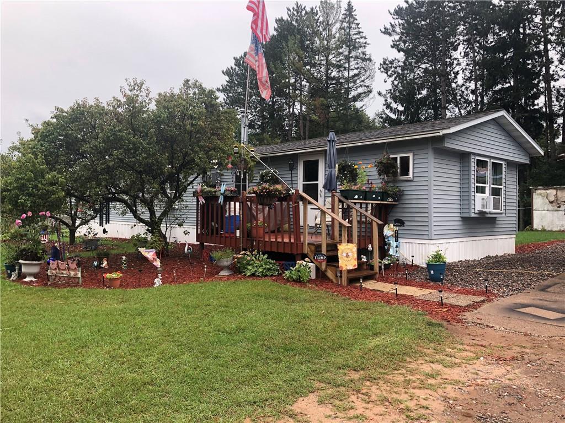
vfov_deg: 49.7
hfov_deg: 63.4
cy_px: 212
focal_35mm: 28
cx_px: 282
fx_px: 457
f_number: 1.8
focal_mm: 4
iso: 20
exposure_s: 1/247
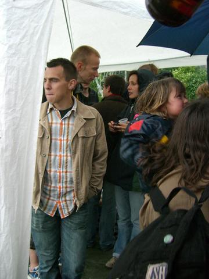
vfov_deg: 49.0
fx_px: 306
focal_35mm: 38
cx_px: 104
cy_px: 140
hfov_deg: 37.7
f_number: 2.7
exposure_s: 1/80
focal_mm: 6.2
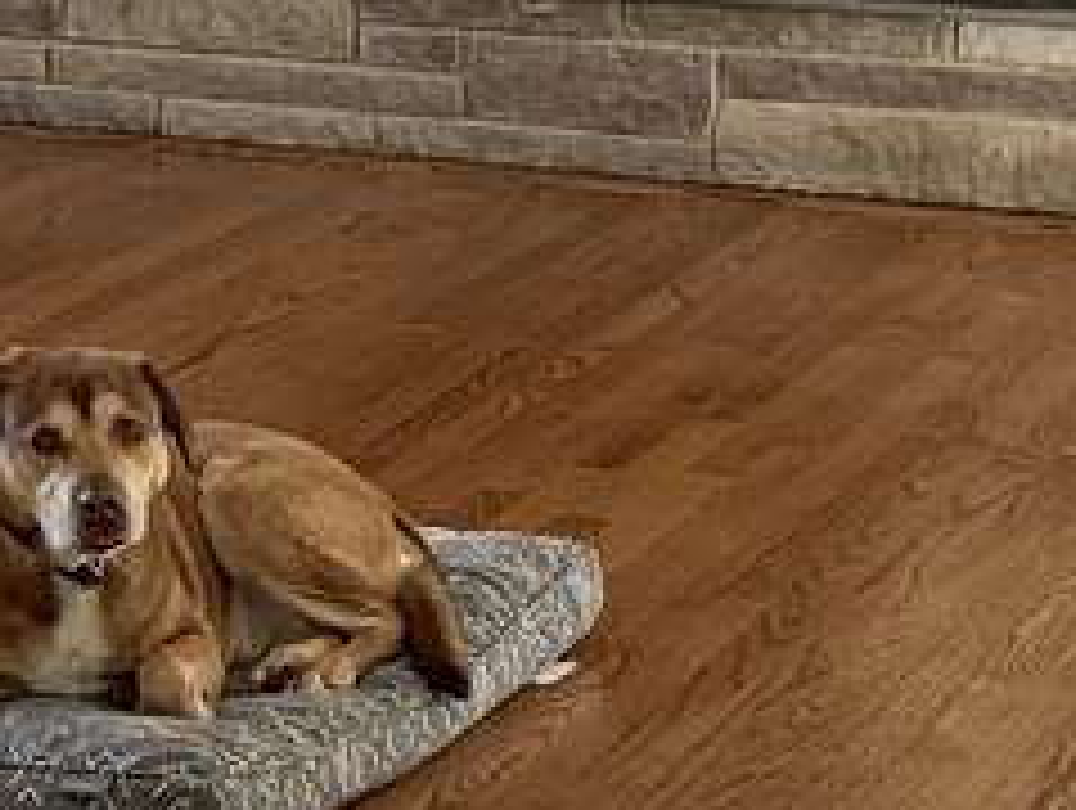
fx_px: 4327
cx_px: -252
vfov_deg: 10.7
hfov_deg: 13.7
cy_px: 135
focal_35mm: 139
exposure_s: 1/78
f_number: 1.8
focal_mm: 4.25
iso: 100
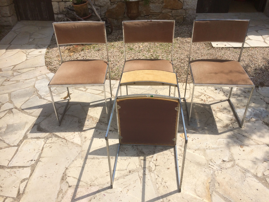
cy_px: 101
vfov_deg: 48.2
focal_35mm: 29
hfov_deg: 61.7
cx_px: 134
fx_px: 225
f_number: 2.2
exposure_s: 1/2564
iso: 32
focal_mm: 4.15
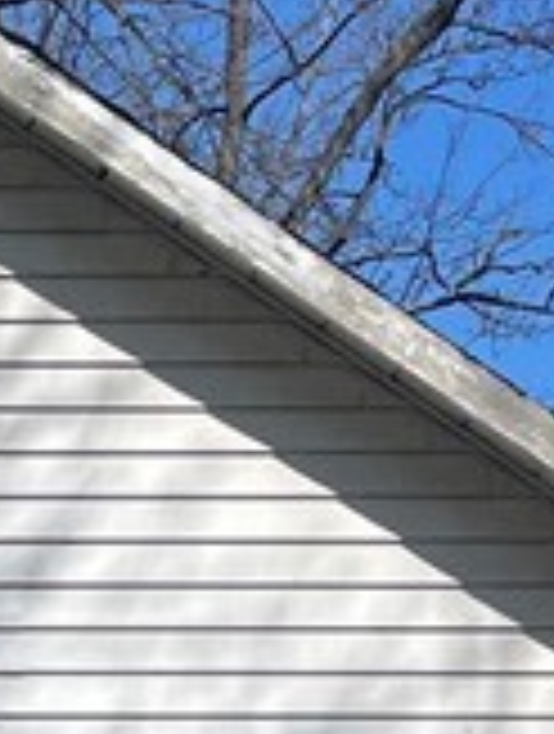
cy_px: 1094
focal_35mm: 163
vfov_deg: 11.6
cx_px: -572
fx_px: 3465
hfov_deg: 8.6
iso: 50
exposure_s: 1/6173
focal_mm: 5.1
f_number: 1.6
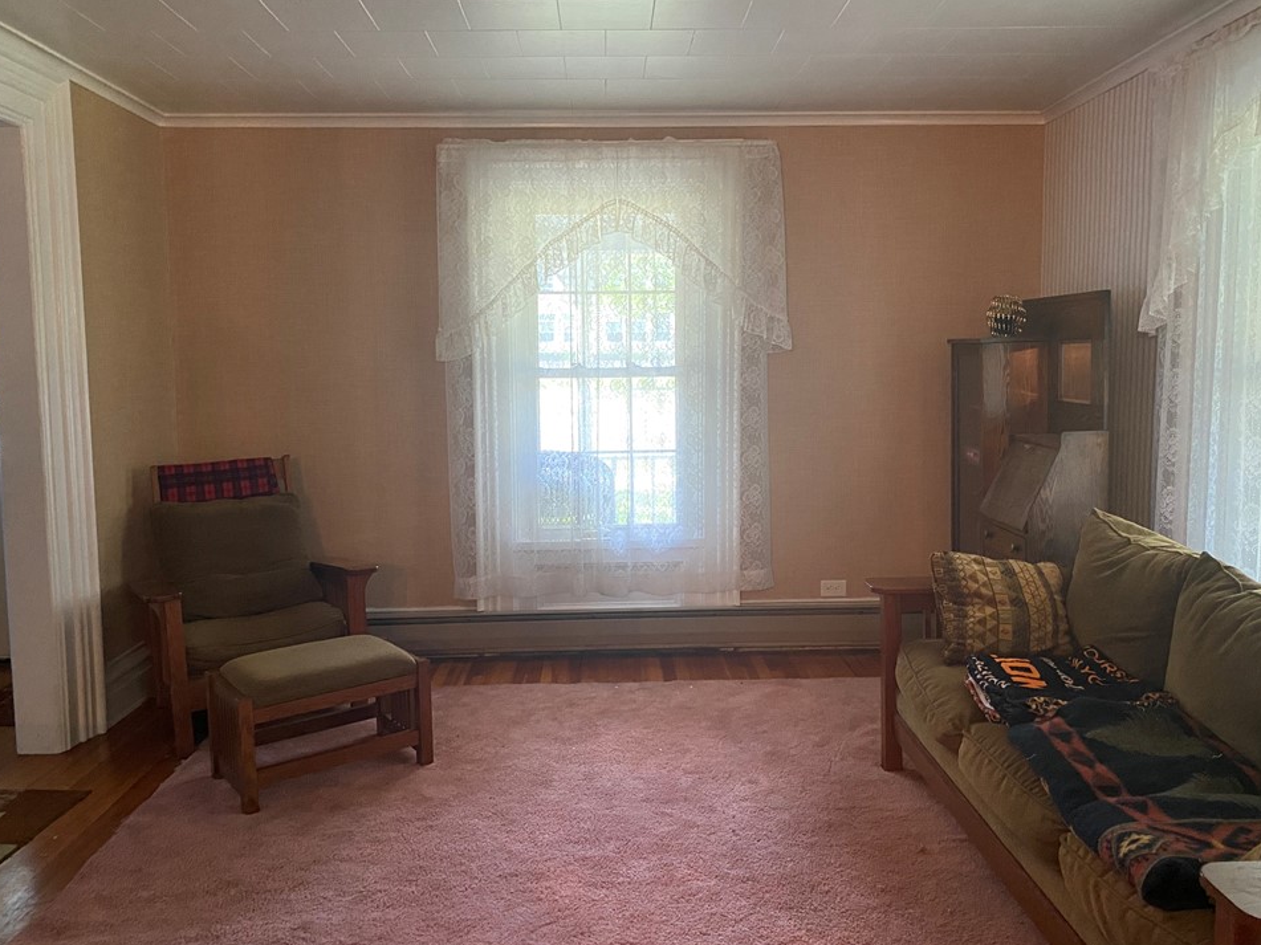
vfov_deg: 49.7
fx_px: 1020
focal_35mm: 28
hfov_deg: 63.4
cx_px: 619
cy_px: 455
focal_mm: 4.25
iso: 500
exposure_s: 1/40
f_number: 1.8
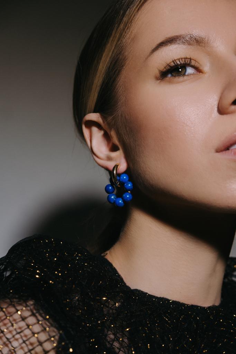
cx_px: 118
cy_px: 177
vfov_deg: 37.5
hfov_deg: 25.5
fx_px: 521
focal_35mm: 53
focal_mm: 35
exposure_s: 1/125
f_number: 5
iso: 320
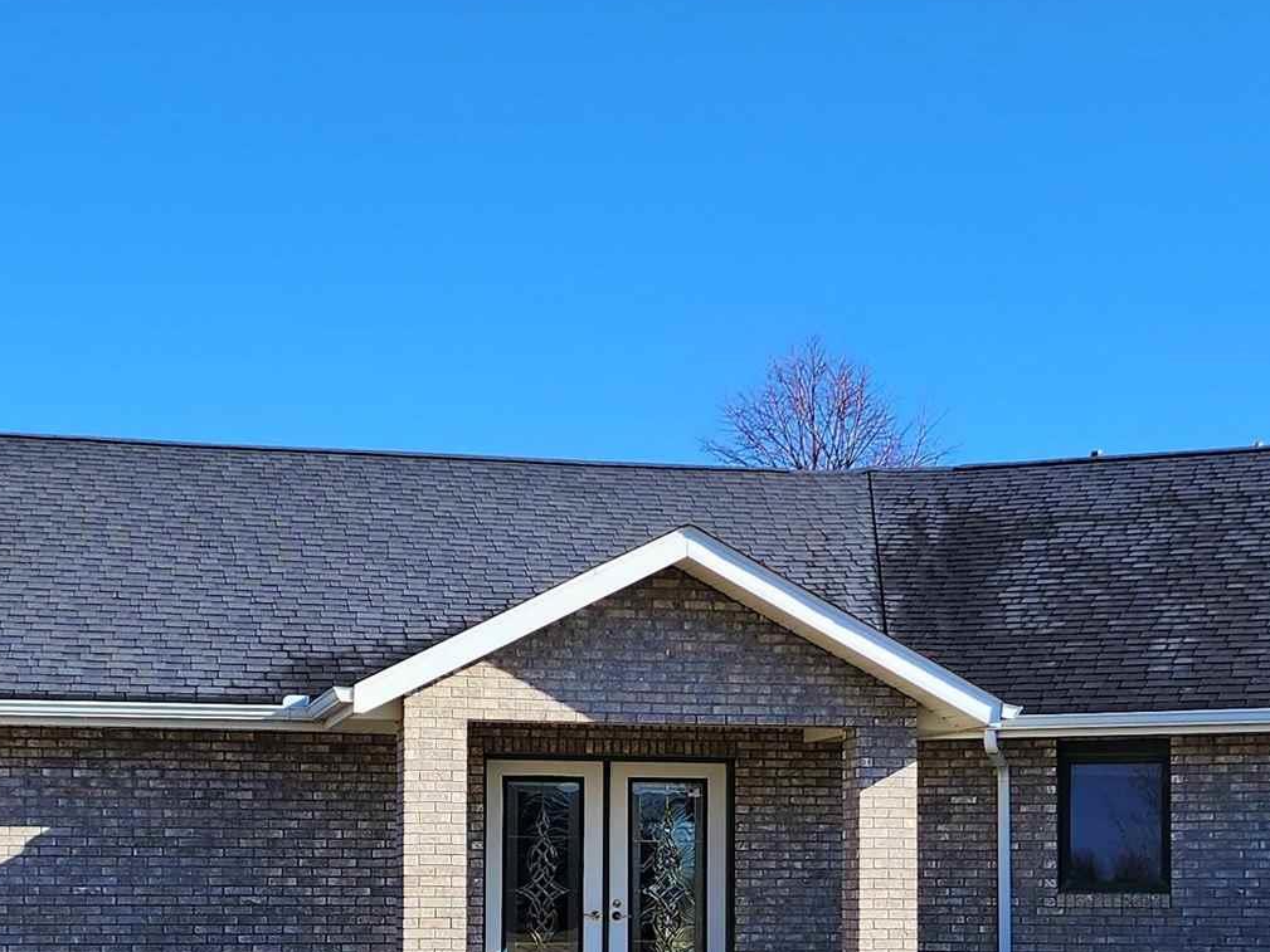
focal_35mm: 70
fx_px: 2568
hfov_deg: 27.8
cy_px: 848
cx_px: 685
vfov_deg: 20.6
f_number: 1.8
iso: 12
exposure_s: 1/1050
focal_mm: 6.4
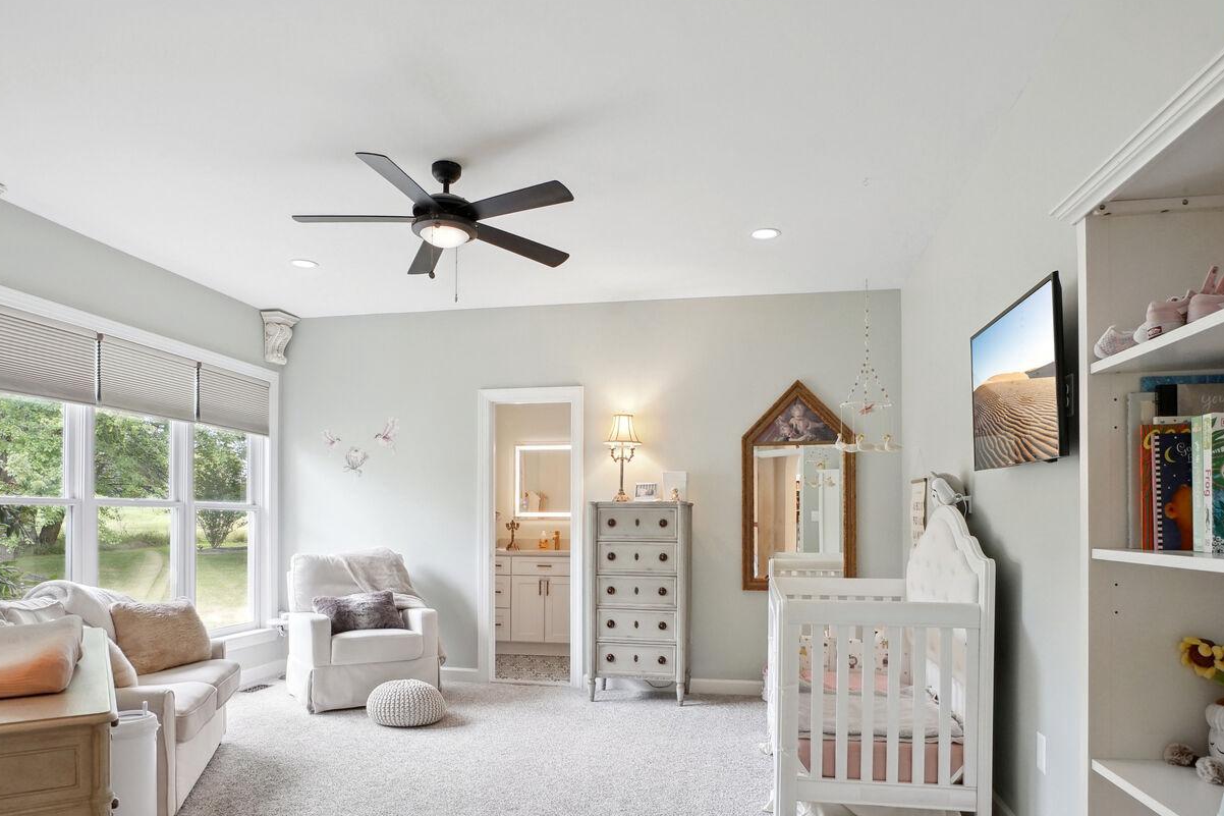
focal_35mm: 23
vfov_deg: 54.5
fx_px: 782
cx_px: 595
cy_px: 506
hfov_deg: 76.1
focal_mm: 16
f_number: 8
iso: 800
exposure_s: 1/30
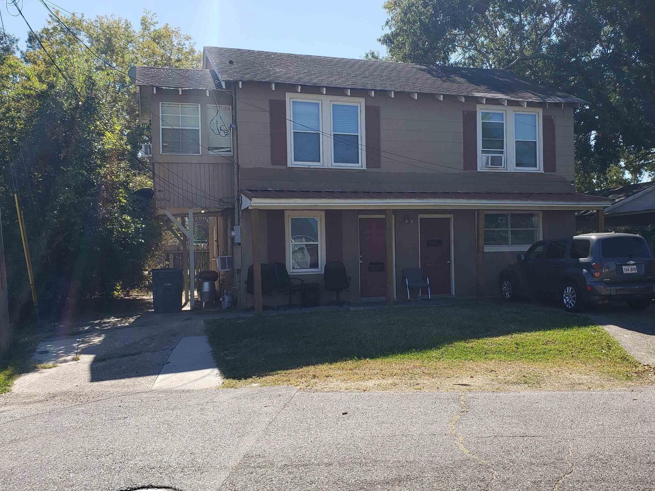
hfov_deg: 55.2
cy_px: 245
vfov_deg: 42.9
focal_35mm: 33
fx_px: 624
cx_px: 370
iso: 50
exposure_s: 1/976
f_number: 2.4
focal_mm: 4.3
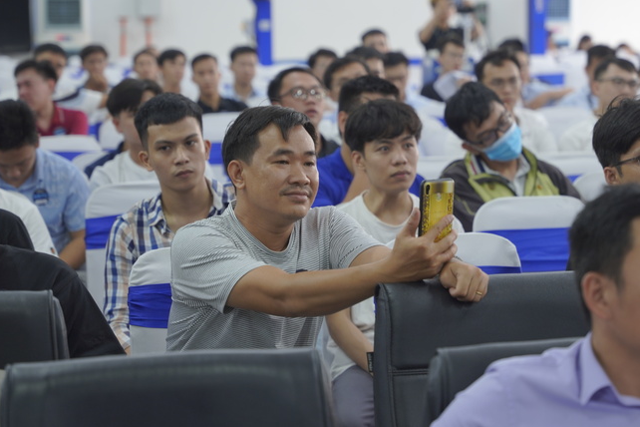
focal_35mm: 109
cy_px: 156
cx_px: 391
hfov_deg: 18.7
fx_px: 1938
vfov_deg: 12.6
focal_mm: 70
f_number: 2.8
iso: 320
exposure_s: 1/100
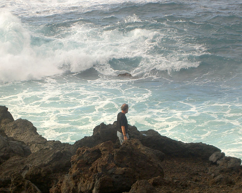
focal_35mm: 134
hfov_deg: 14.4
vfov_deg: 11.5
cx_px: 121
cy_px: 145
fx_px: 960
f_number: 4.9
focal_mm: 16.8
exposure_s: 1/100
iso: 50
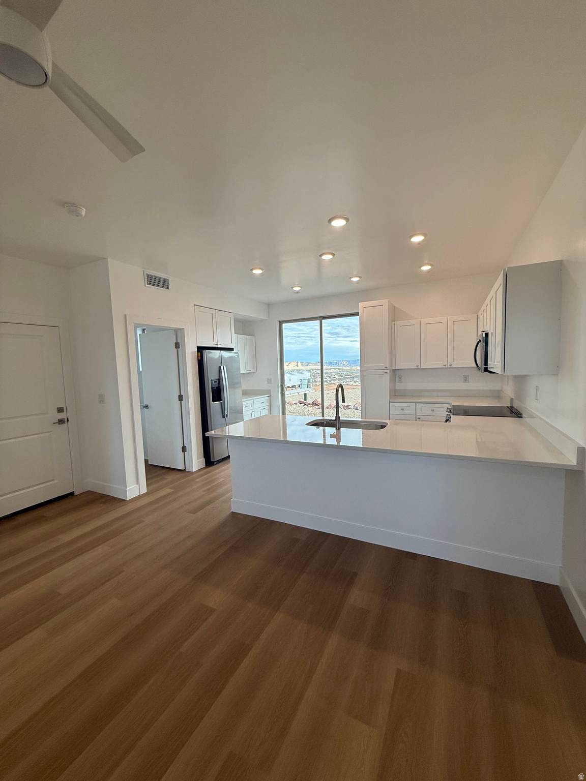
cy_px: 390
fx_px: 316
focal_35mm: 14
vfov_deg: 102.1
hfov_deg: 85.7
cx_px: 293
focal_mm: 2.22
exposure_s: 1/161
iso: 64
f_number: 2.2
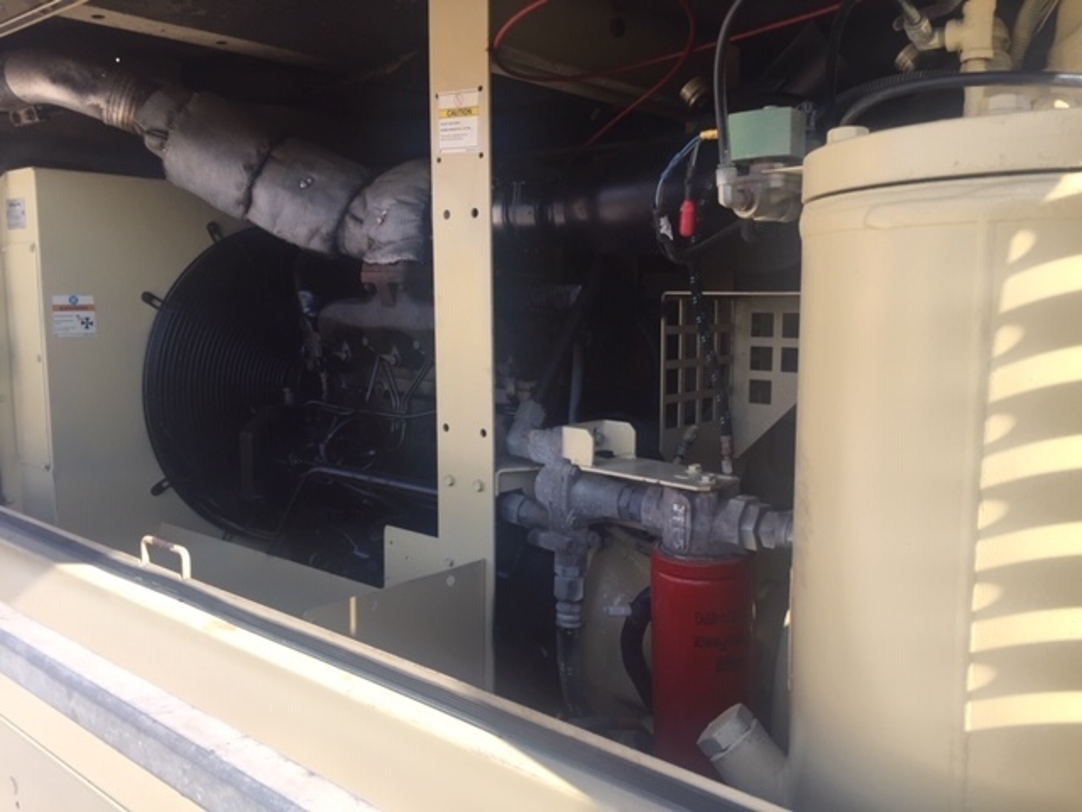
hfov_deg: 61.7
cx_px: 541
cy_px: 406
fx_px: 906
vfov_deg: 48.2
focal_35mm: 29
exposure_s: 1/565
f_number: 2.2
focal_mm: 4.15
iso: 32
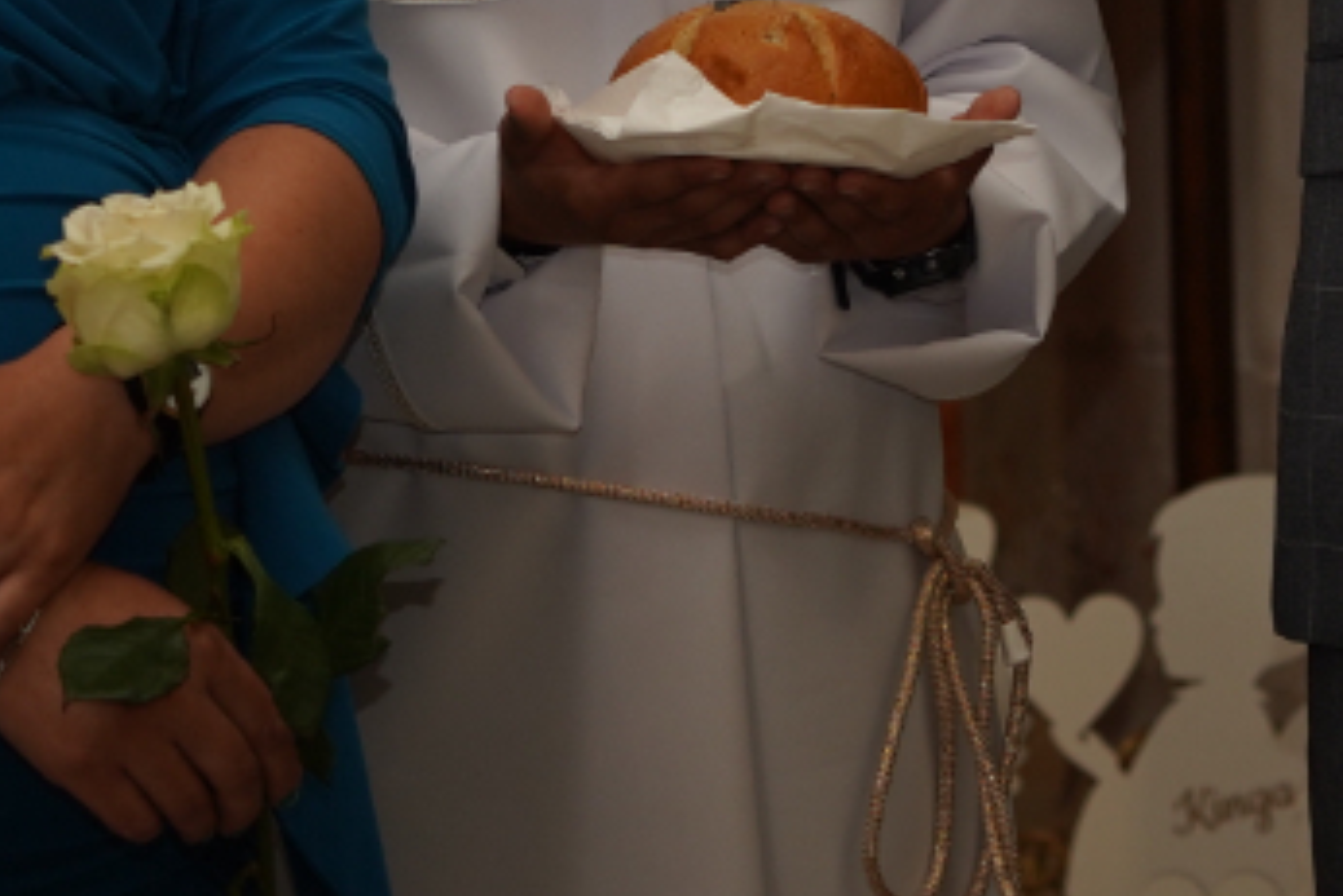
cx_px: 1091
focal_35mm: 304
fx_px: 11345
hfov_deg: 6.8
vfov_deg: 4.5
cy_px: -537
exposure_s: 1/100
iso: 400
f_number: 4
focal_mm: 81
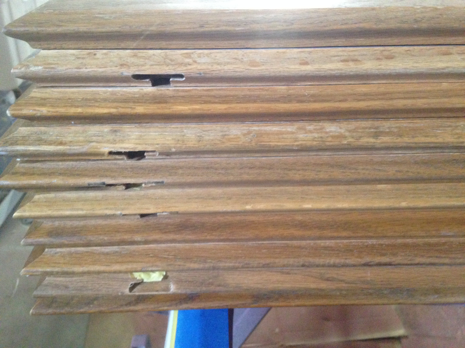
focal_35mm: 33
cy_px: 174
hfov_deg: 55.4
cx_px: 232
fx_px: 443
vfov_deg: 42.9
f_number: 2.4
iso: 500
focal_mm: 4.12
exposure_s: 1/15
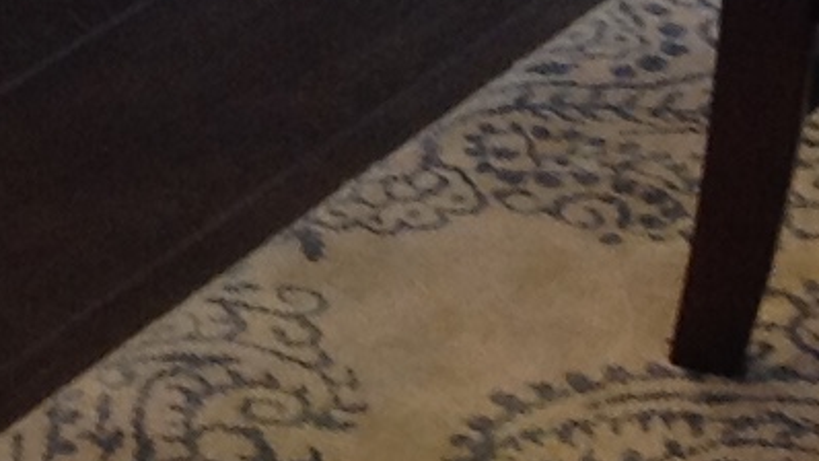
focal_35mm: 248
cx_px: -848
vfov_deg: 4.4
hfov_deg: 8.2
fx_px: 5386
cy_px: -1496
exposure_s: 1/20
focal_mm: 4.28
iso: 50
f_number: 2.4
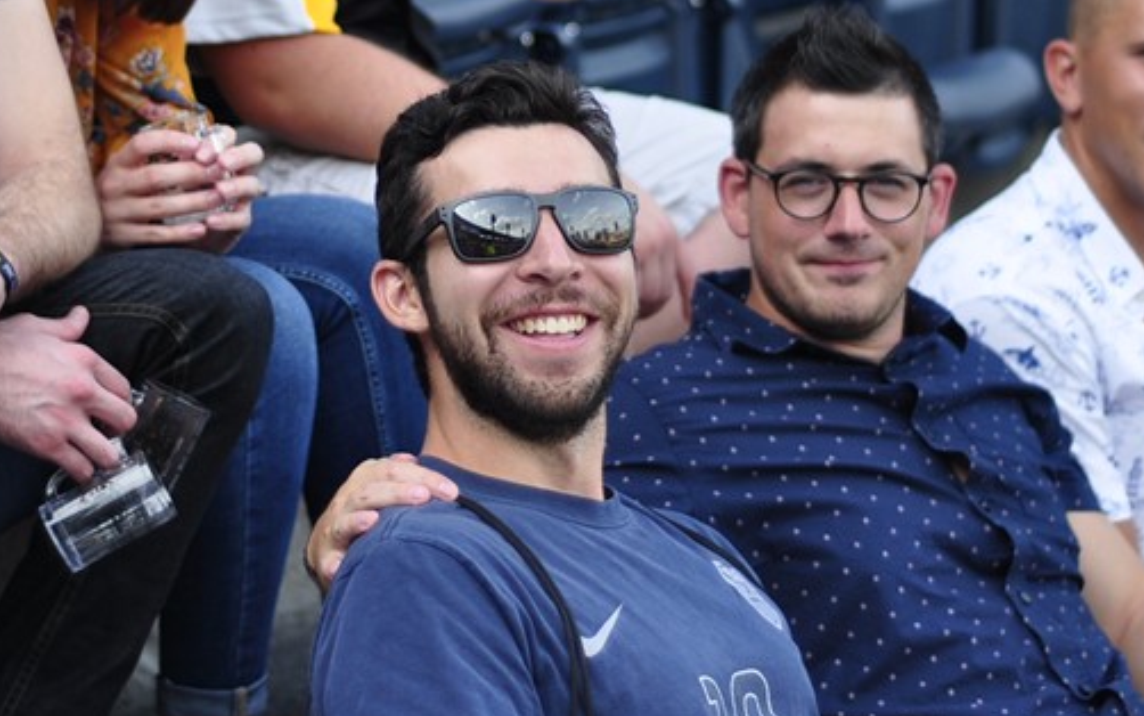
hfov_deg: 13.7
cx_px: 431
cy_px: 62
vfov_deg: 8.6
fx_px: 4740
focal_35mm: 152
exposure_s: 1/1600
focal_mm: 50
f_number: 1.8
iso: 200
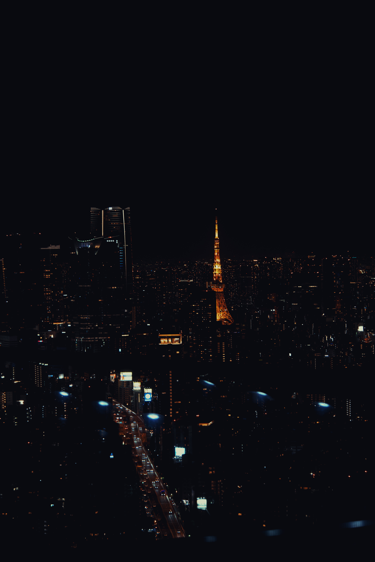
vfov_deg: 22.6
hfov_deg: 15.2
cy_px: 281
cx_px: 188
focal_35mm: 90
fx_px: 1406
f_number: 2.8
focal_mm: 90
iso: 1000
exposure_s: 1/50
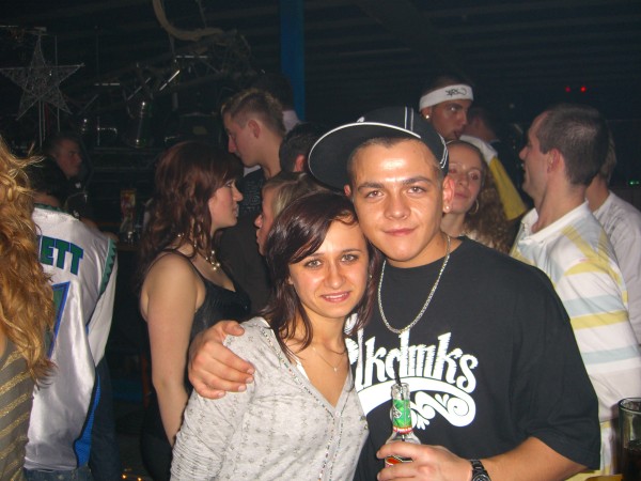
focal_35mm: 38
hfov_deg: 49.0
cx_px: 320
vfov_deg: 37.7
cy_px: 240
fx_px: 704
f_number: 2.8
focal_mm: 7.9
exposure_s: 1/60
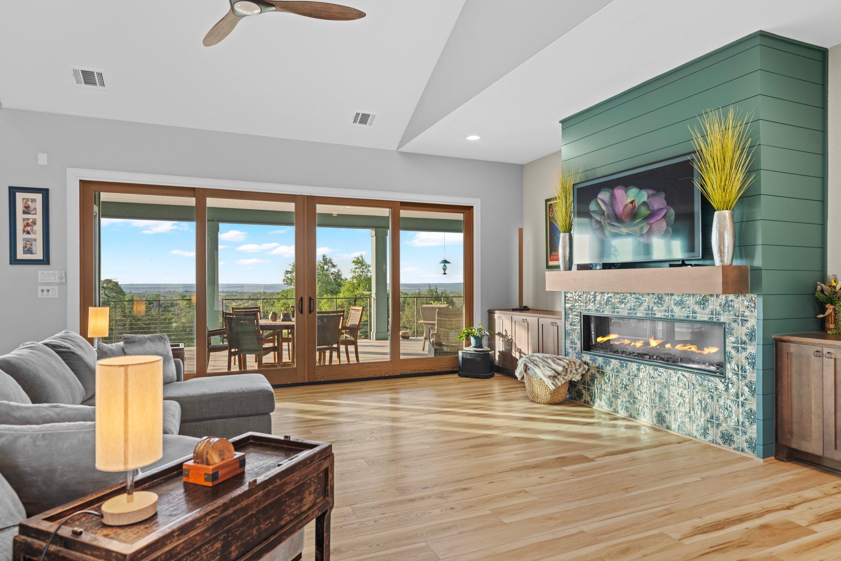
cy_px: 280
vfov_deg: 59.5
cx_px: 420
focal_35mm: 21
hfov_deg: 81.2
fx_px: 491
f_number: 6.3
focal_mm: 21
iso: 100
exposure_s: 1/1.67
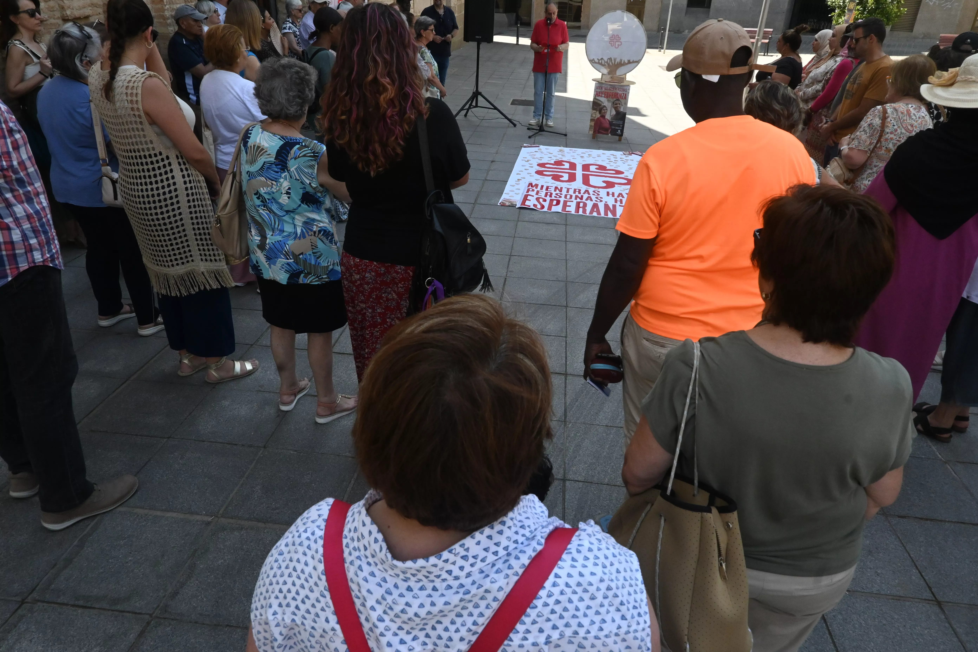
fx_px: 652
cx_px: 489
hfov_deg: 73.7
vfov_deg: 53.1
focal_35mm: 24
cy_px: 326
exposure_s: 1/640
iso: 1600
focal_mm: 16
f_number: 13
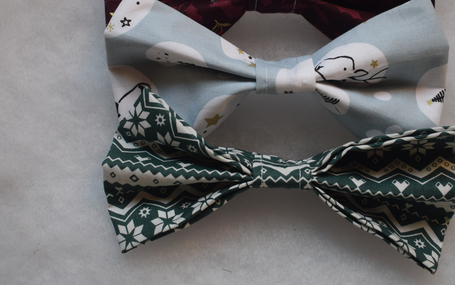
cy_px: 94
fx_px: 804
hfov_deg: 31.6
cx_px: 244
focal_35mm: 65
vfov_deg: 20.0
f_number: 4
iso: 400
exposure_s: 1/60
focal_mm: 27
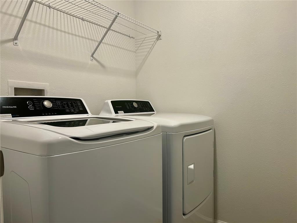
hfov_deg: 67.3
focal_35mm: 26
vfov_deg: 53.1
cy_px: 112
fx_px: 223
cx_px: 148
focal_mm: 5.7
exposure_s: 1/120
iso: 100
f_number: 1.5
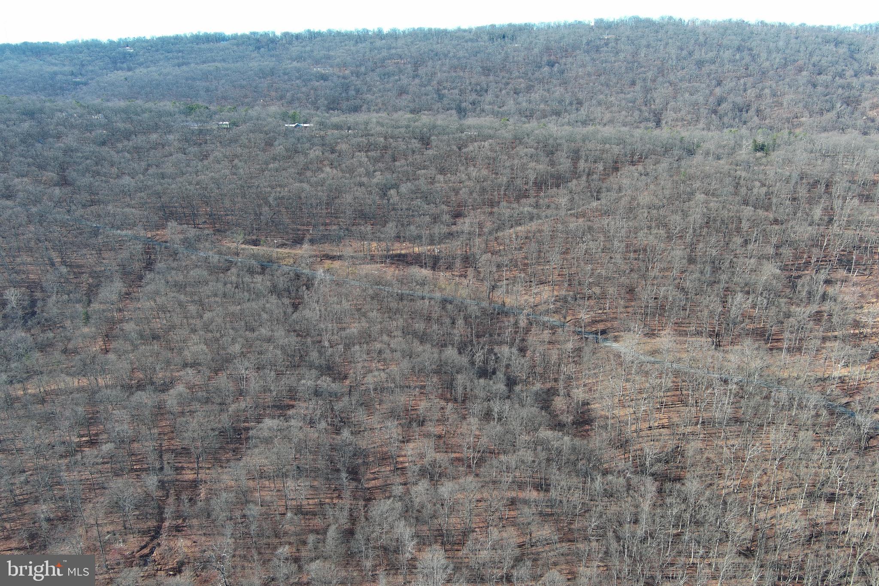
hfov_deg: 63.7
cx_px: 440
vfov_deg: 45.0
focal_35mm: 29
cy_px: 293
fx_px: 708
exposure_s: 1/298
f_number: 2.8
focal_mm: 10.57
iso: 100
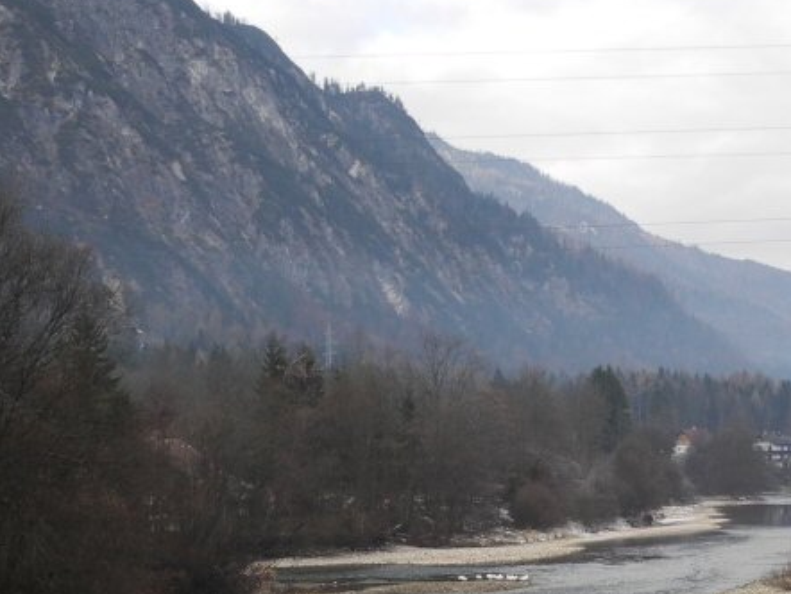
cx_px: 694
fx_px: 1738
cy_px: 667
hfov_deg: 25.0
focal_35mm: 76
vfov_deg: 18.6
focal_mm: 6
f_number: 2.8
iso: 100
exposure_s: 1/424
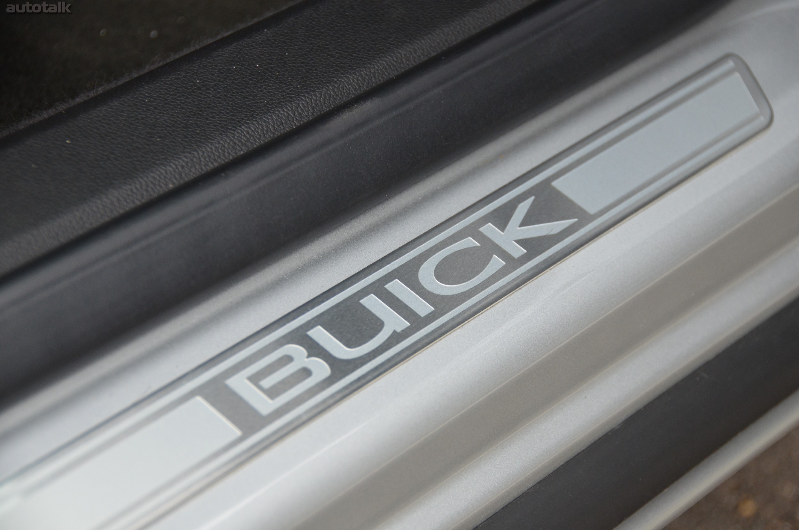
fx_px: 2658
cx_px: 400
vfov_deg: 11.4
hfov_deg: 17.1
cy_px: 265
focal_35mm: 120
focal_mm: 80
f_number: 5
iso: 800
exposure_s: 1/1000
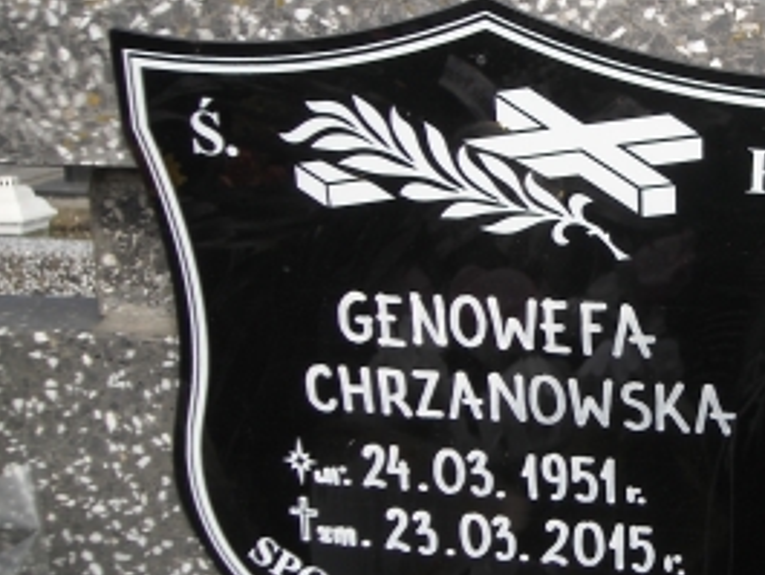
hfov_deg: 28.3
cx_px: 681
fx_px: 1459
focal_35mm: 66
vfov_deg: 22.3
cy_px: 282
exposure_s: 1/135
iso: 64
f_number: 5.6
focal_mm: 5.7
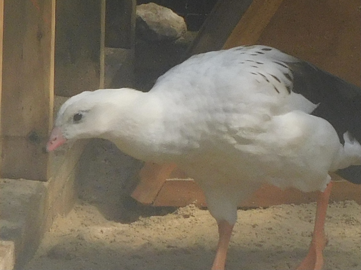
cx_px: 180
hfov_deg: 6.6
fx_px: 3128
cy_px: 135
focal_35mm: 300
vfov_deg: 5.0
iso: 200
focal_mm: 53.7
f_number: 5.5
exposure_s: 1/250
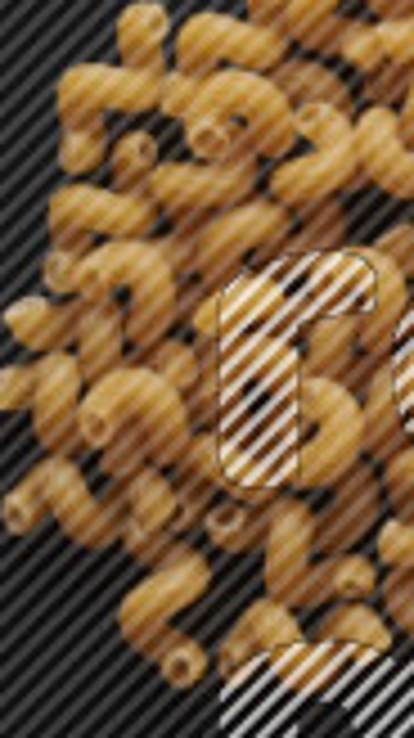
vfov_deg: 8.4
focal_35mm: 256
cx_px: 1022
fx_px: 5006
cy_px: 724
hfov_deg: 4.6
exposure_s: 1/100
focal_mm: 50
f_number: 8
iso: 100
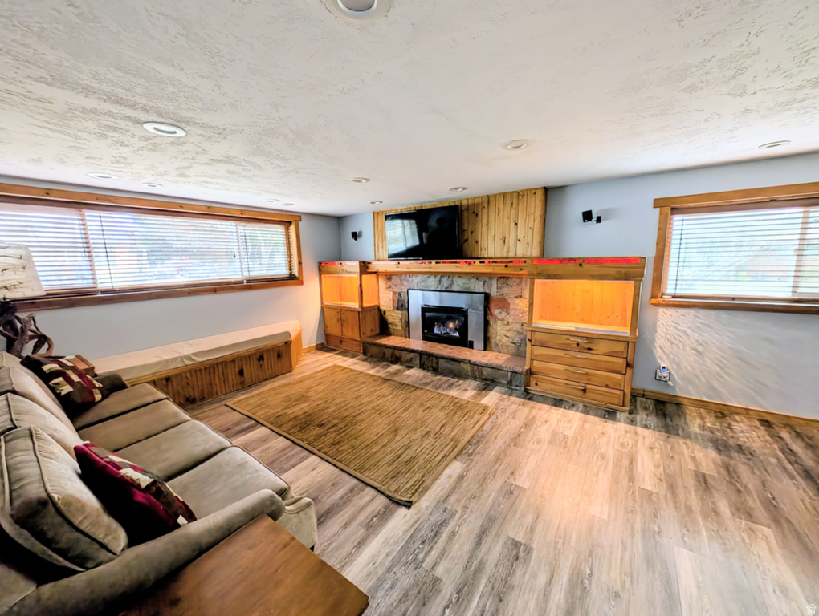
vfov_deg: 94.6
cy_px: 308
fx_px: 284
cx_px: 410
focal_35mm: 12
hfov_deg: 110.5
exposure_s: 1/24
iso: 62
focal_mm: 2.23
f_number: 1.95
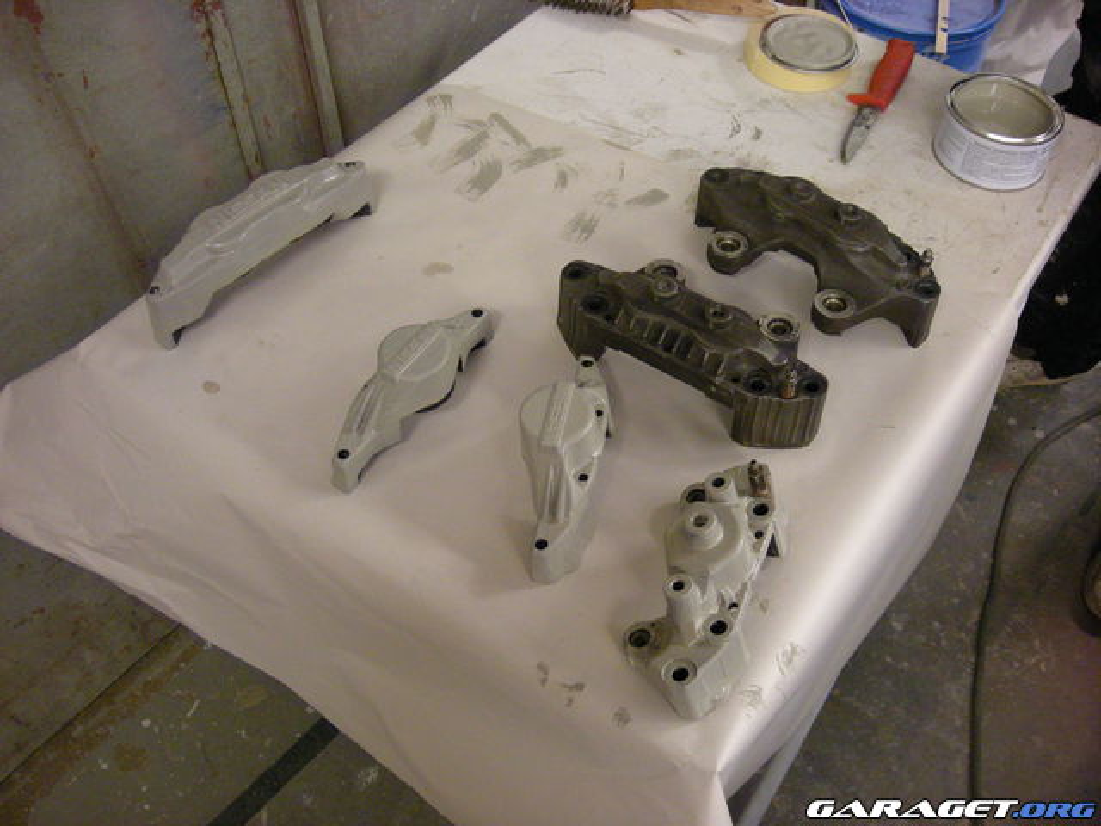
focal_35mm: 35
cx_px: 550
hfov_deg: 52.6
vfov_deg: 40.7
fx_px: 1113
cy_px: 413
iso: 383
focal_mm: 5.7
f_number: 2.8
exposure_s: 1/60
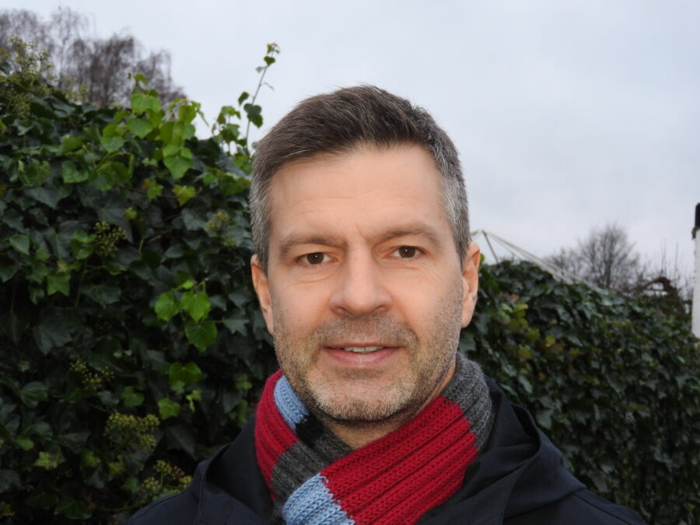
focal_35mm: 70
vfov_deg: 21.0
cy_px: 262
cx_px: 350
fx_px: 1416
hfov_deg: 27.8
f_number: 4.5
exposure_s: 1/30
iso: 125
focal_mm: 12.5
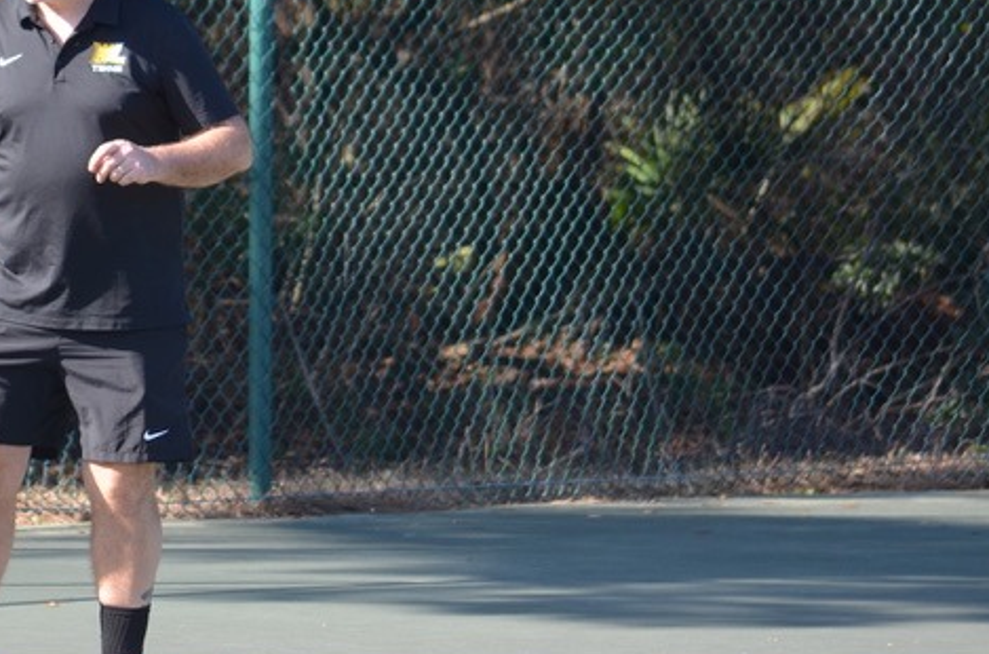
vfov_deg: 2.4
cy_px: 189
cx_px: 12
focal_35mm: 575
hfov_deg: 3.6
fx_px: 15758
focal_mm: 165
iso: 280
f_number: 5.6
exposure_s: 1/500
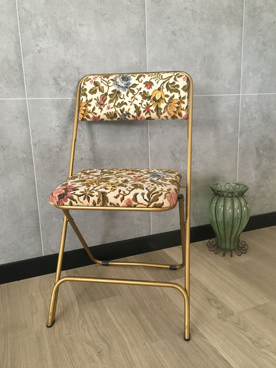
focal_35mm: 30
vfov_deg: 60.0
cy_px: 179
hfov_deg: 46.8
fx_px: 319
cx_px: 137
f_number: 2.2
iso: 200
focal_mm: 4.15
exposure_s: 1/20
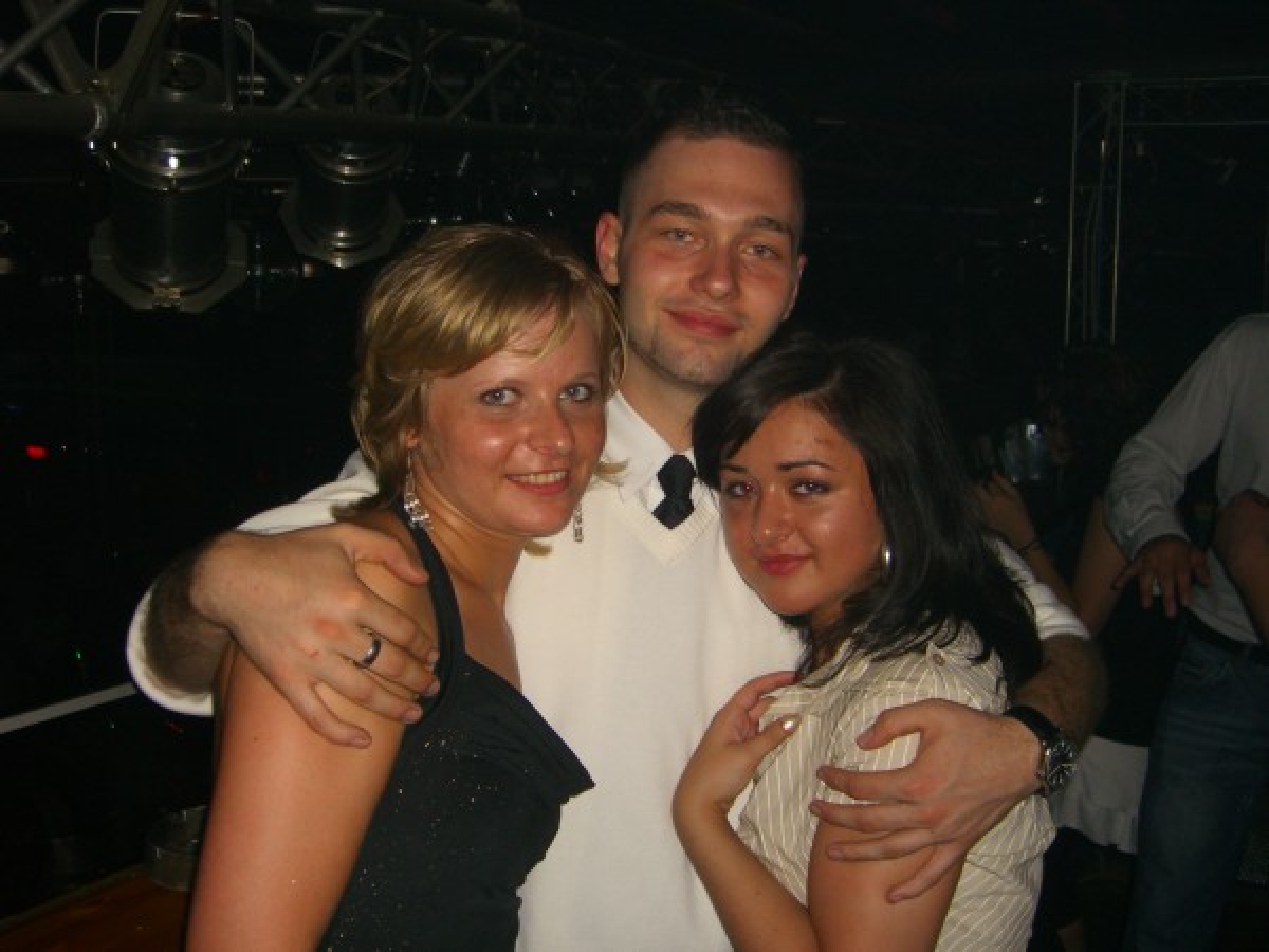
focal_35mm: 38
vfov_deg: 37.7
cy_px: 476
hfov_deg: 49.0
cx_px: 634
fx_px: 1393
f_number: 2.8
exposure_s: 1/60
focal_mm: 7.9
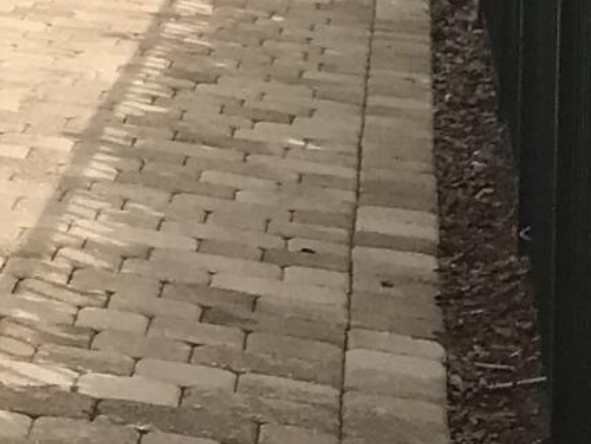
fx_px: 3365
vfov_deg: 7.1
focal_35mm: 197
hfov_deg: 8.8
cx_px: -961
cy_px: -635
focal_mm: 3.99
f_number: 1.8
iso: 20
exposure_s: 1/3690
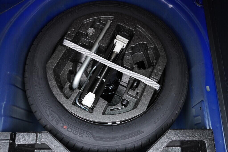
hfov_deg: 53.1
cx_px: 114
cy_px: 76
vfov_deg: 36.9
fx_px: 228
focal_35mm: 36
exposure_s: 1/40
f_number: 2.8
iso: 500
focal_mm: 24
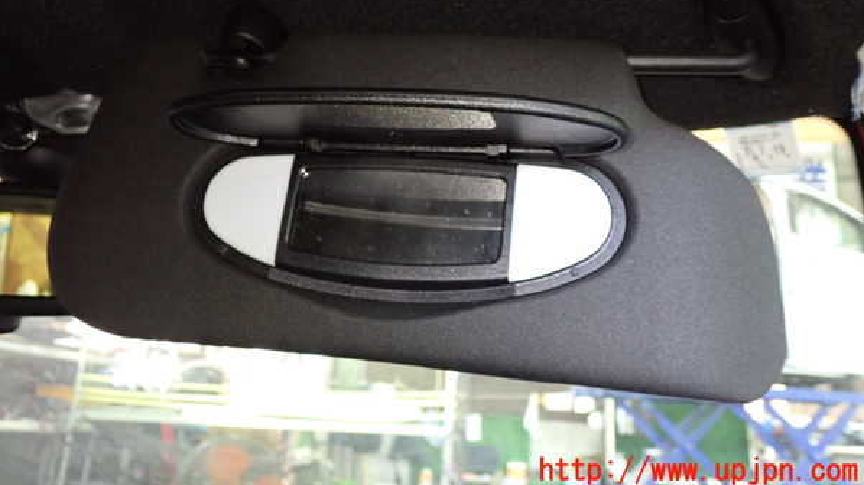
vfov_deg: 33.4
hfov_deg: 56.6
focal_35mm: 35
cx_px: 432
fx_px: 802
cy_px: 165
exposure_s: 1/20
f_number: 2.4
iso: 800
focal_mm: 5.79
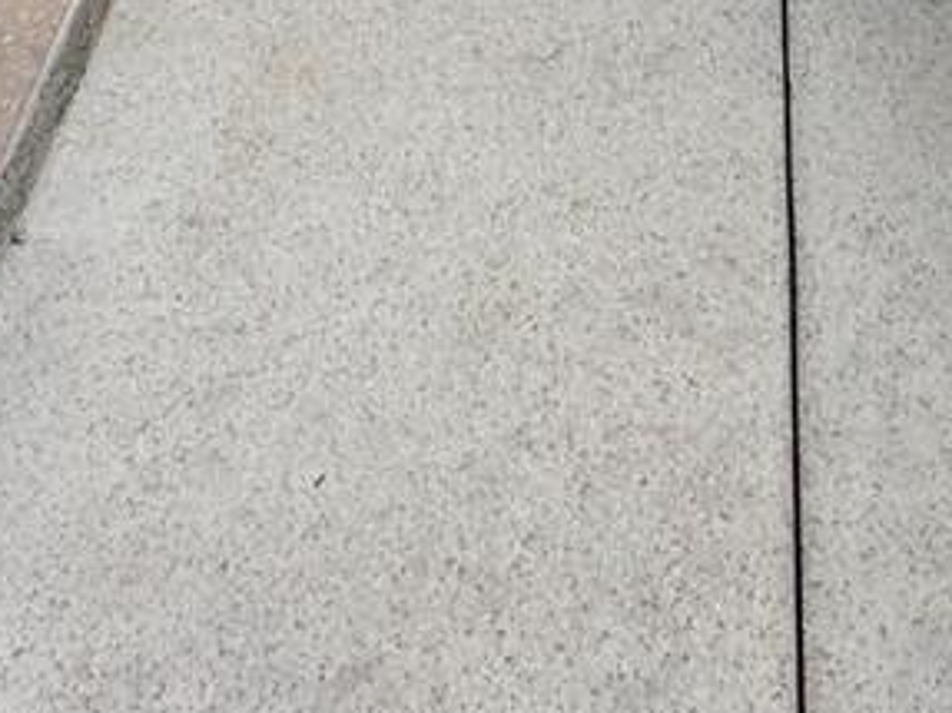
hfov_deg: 24.7
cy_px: -1015
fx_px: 2144
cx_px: 750
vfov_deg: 13.5
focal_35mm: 78
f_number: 2.2
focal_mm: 2.22
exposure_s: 1/812
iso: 40
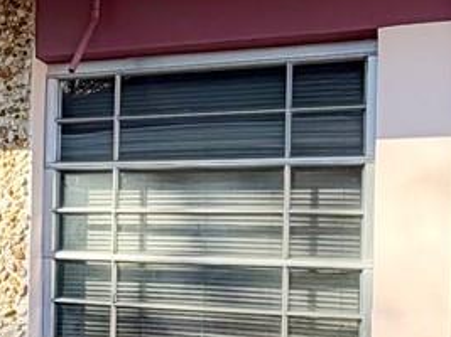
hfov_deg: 22.0
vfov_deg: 17.5
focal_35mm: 84
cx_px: -46
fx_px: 1094
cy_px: 241
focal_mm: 2.22
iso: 50
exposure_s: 1/342
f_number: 2.2
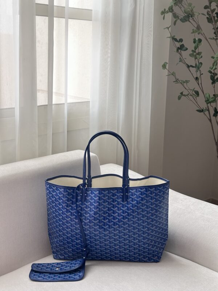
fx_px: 403
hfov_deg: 30.3
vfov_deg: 39.7
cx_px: 109
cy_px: 146
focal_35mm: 48
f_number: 1.78
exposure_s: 1/60
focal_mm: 6.86
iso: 200
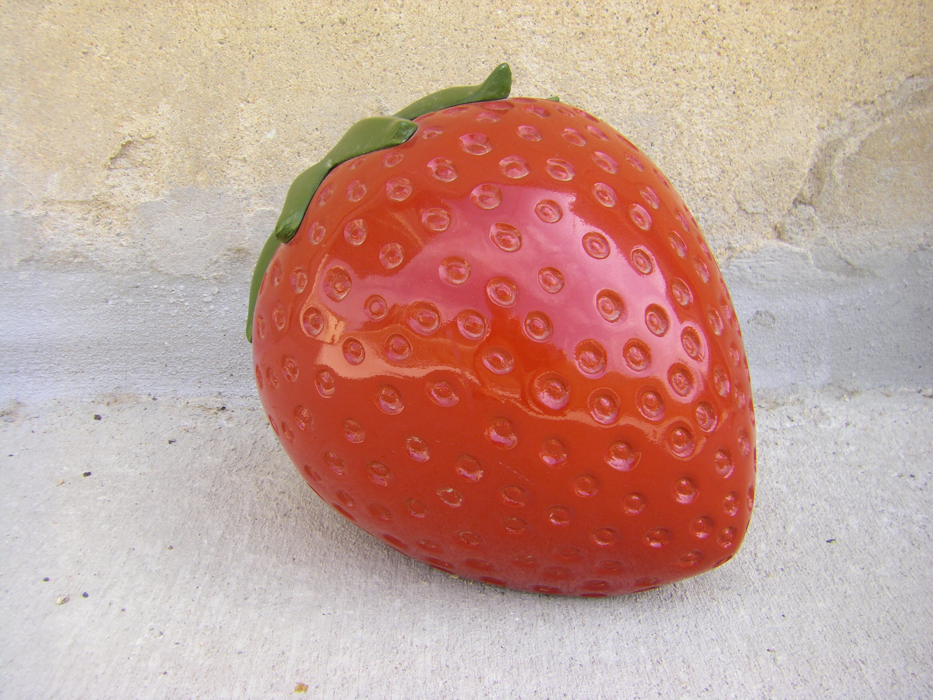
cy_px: 350
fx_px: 1024
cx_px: 466
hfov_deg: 49.0
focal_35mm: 38
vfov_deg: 37.7
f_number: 3.5
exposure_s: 1/160
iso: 64
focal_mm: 6.3
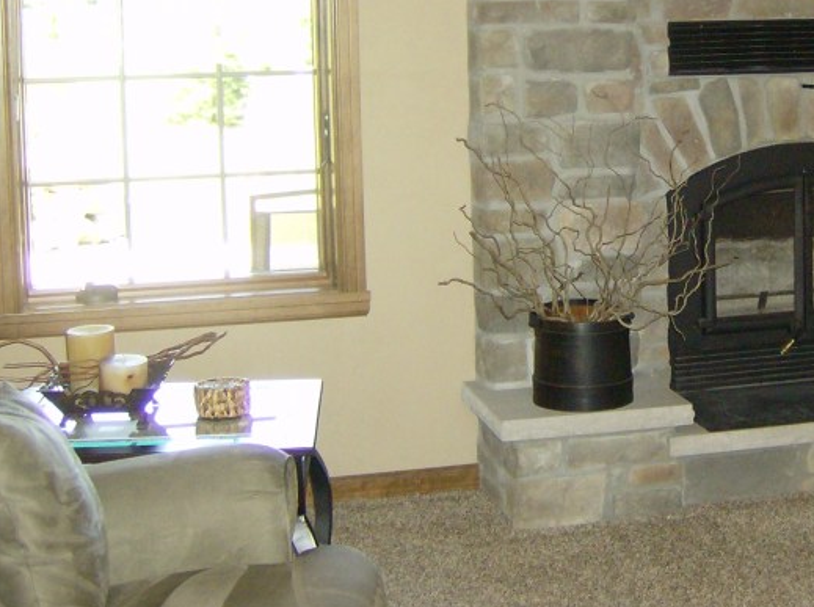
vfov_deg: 20.4
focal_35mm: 71
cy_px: 109
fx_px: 1666
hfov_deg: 26.6
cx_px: 726
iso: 200
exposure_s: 1/60
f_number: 2.8
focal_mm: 6
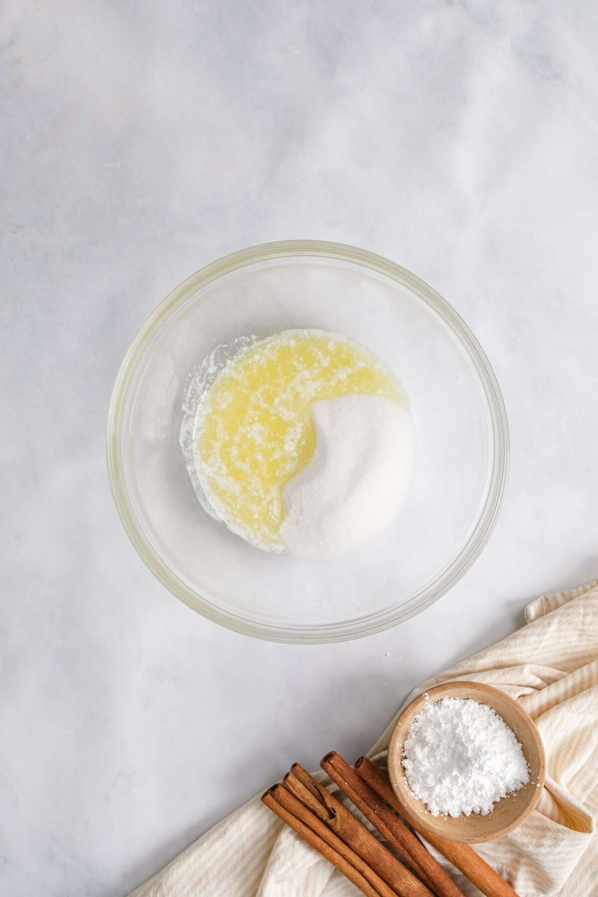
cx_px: 299
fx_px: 847
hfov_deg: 38.9
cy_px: 448
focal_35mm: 34
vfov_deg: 55.8
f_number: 4
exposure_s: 1/50
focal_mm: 22.7
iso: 320
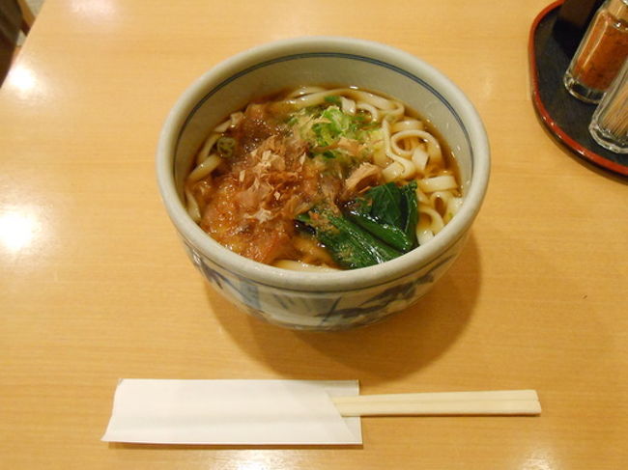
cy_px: 235
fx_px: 544
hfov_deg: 60.0
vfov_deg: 46.8
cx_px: 314
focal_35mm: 30
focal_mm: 5.3
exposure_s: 1/20
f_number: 3.8
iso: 800
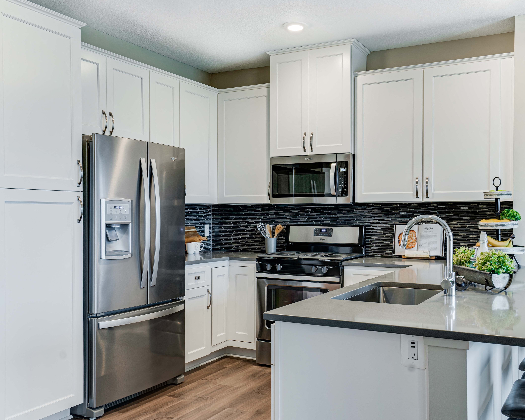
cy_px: 220
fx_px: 559
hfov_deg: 50.2
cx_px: 285
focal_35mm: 36
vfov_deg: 41.1
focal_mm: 27
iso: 100
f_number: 8
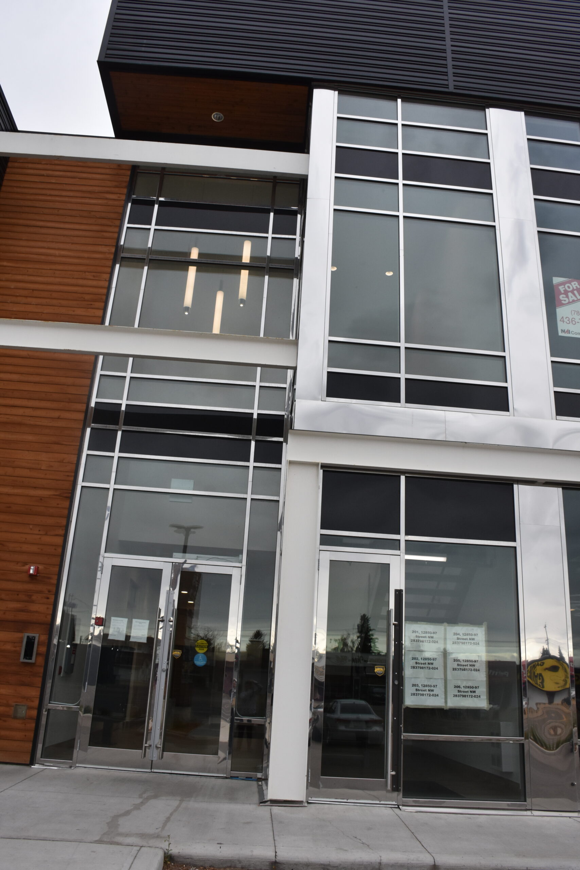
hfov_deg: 47.9
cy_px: 435
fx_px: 652
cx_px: 290
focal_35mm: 27
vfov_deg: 67.4
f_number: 8
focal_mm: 18
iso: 800
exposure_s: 1/400
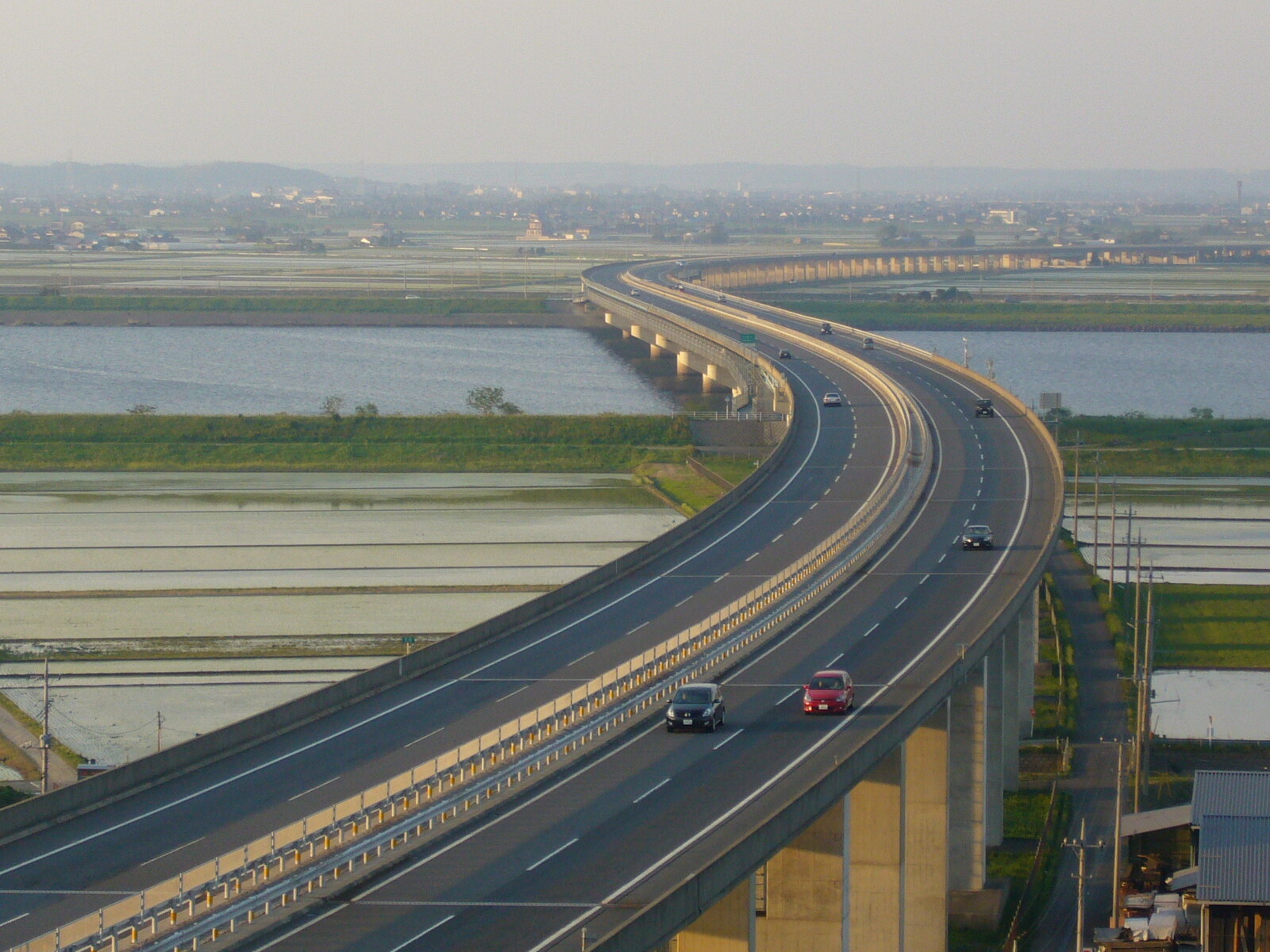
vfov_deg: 10.3
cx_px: 635
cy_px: 476
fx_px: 5283
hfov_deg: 13.7
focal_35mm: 144
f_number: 5
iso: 100
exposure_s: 1/160
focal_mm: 17.4
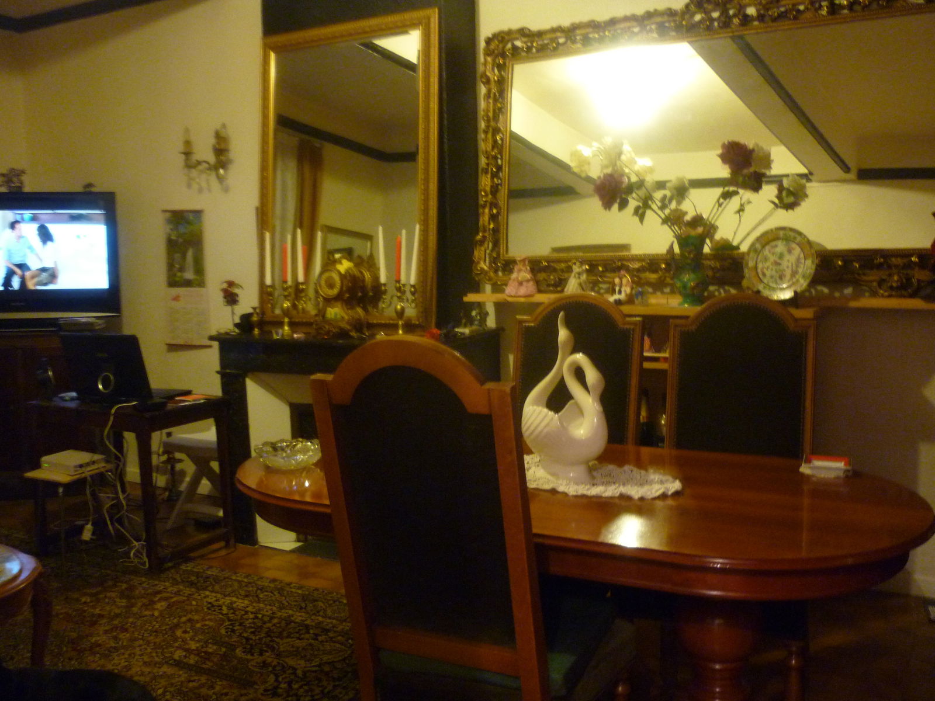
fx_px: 891
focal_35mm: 33
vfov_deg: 42.9
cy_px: 350
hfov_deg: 55.4
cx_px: 468
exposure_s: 1/10
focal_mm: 5.5
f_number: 2.8
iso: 400
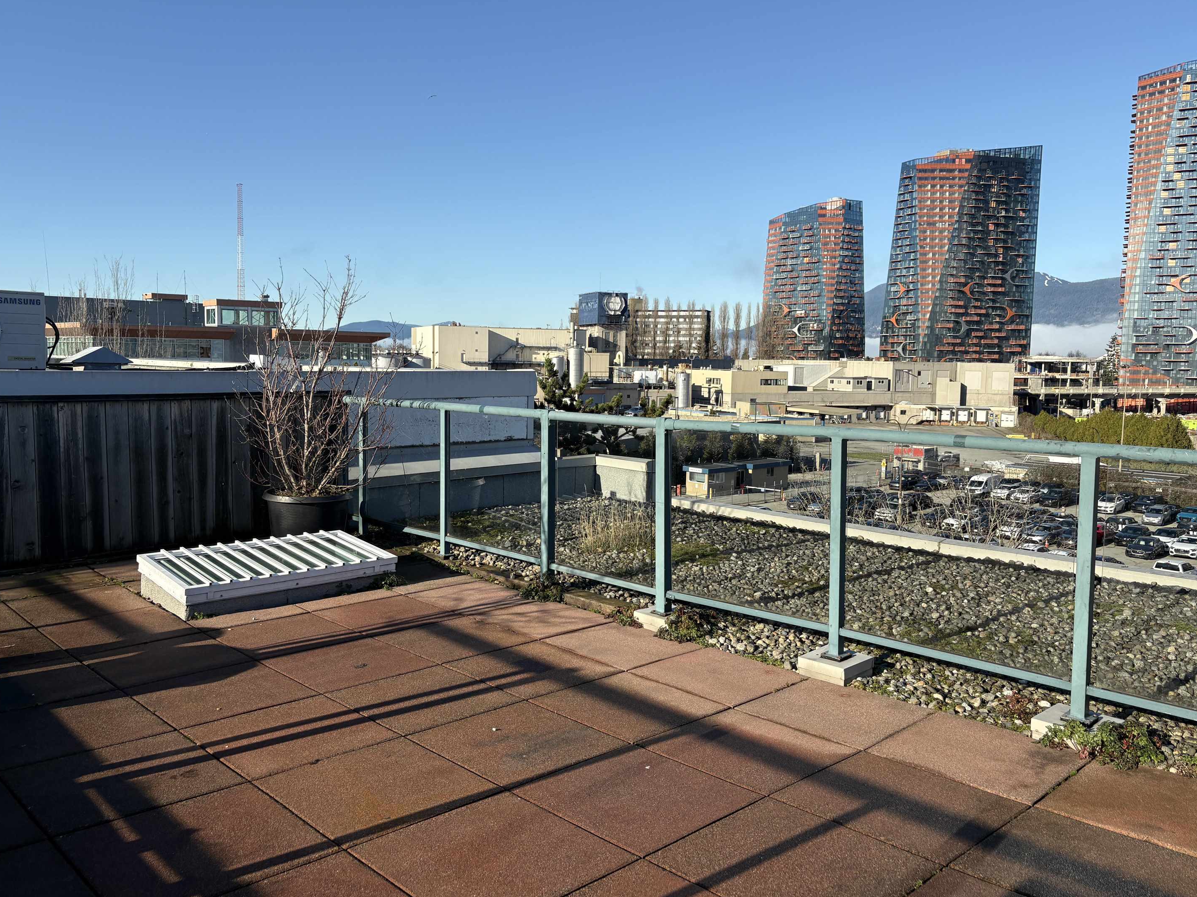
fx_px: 968
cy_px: 435
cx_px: 572
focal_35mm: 28
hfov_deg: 63.4
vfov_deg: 49.7
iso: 50
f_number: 1.6
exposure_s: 1/3125
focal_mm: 5.96
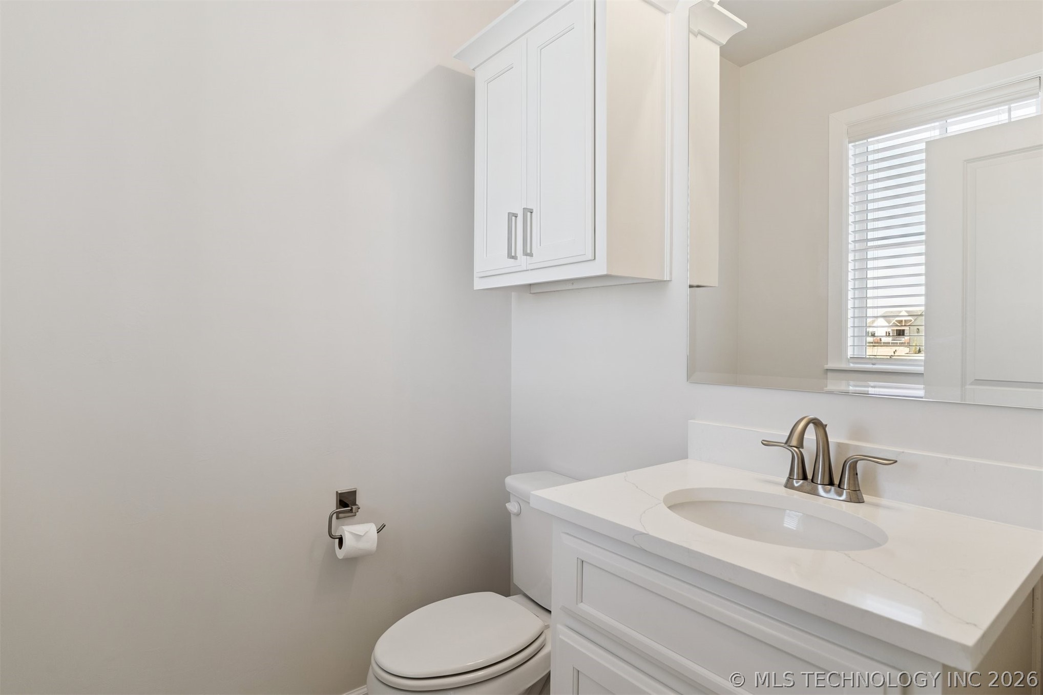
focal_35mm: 18
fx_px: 533
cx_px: 522
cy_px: 348
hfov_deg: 88.7
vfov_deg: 66.2
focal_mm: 18.4
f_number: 6.3
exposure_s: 1/60
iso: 200
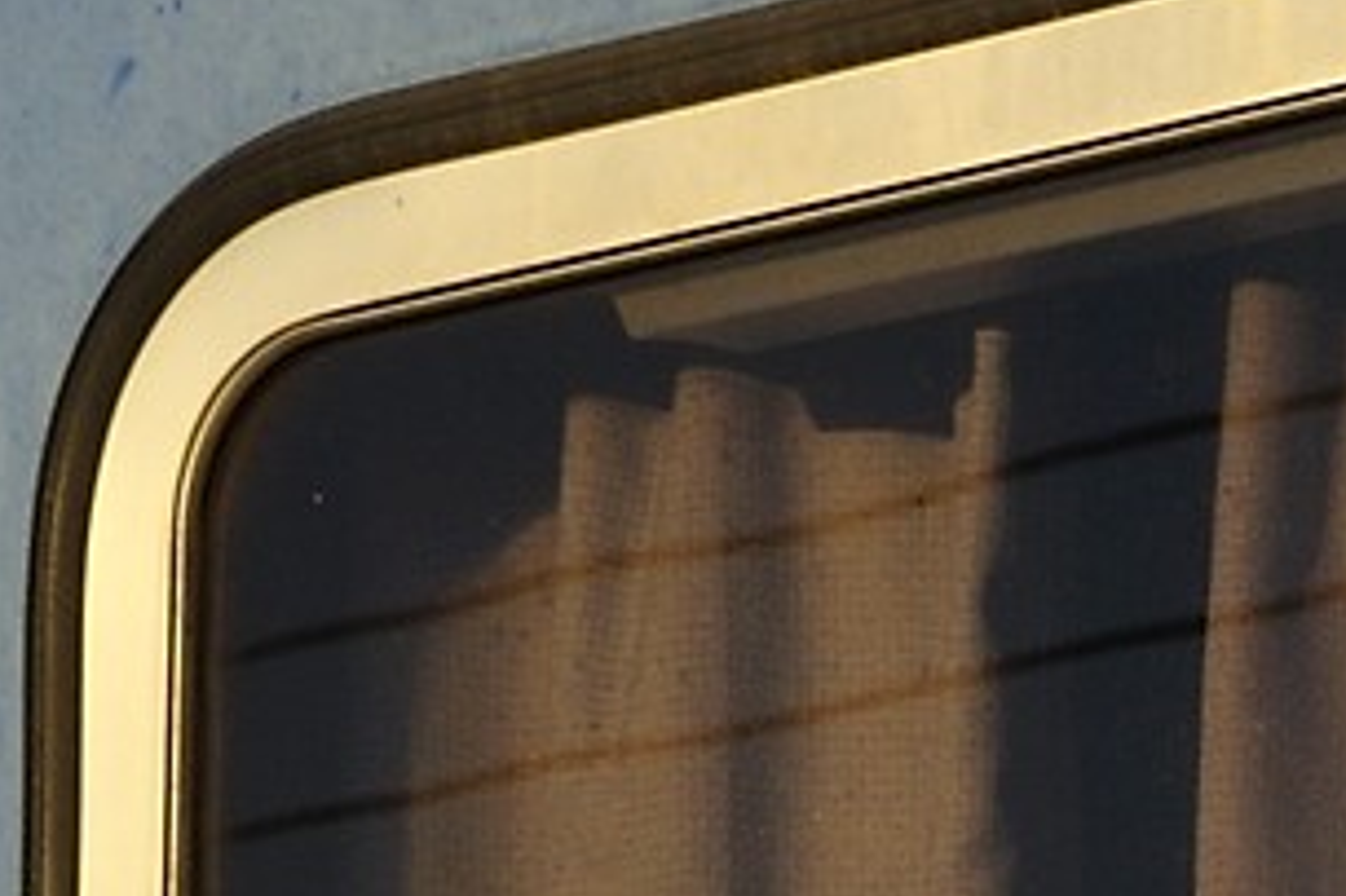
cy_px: 3253
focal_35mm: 425
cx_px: 2458
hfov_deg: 4.8
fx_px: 15881
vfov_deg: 3.1
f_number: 10
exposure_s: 1/250
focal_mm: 36
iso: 200
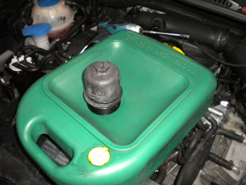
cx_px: 123
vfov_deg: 40.7
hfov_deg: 52.6
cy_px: 92
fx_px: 249
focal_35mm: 35
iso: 400
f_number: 3.1
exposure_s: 1/30
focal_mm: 6.3
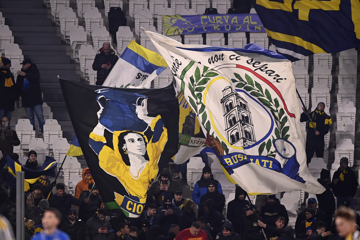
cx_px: 180
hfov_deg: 3.4
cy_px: 120
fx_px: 5999
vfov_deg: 2.3
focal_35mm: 600
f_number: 2.8
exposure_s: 1/1250
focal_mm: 400
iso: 1600
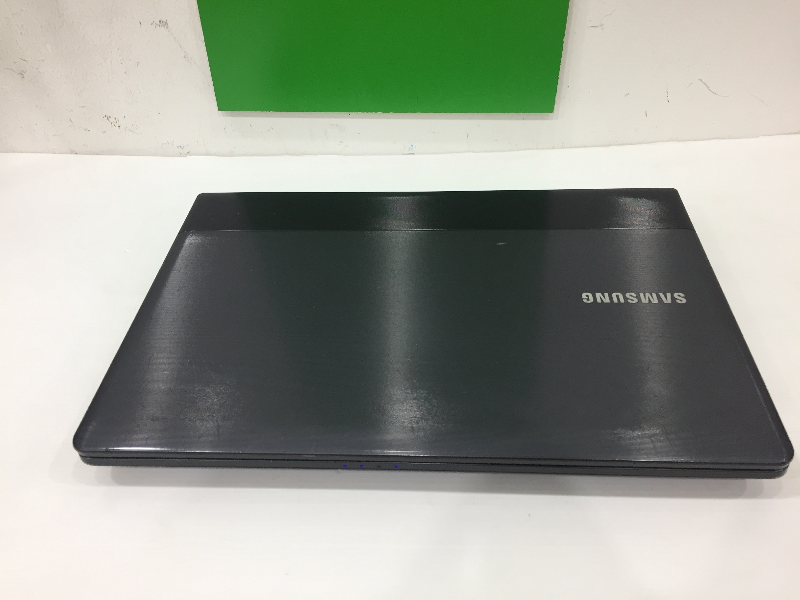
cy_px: 300
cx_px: 400
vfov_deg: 48.2
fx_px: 670
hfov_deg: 61.7
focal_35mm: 29
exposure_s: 1/33
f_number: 2.2
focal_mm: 4.15
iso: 80
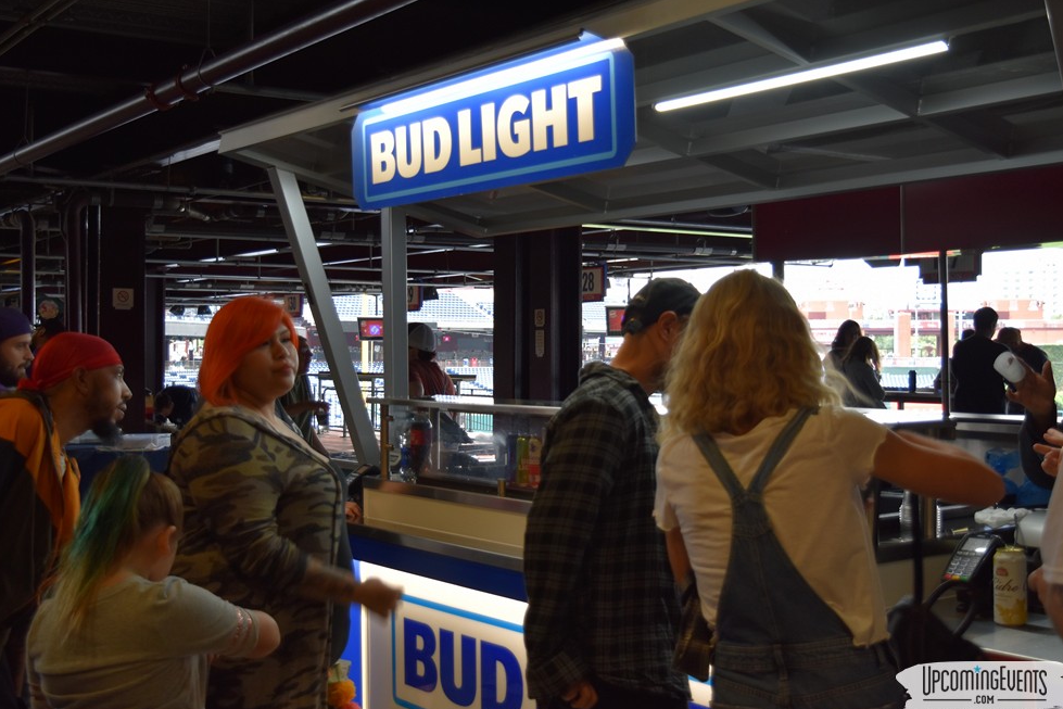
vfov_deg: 28.4
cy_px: 358
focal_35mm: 48
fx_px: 1403
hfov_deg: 41.5
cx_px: 536
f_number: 4.2
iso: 400
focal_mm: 31
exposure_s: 1/60
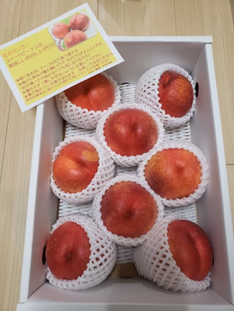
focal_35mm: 26
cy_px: 156
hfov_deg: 53.1
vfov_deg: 67.3
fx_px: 234
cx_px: 117
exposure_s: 1/25
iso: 250
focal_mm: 4.3
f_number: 2.4
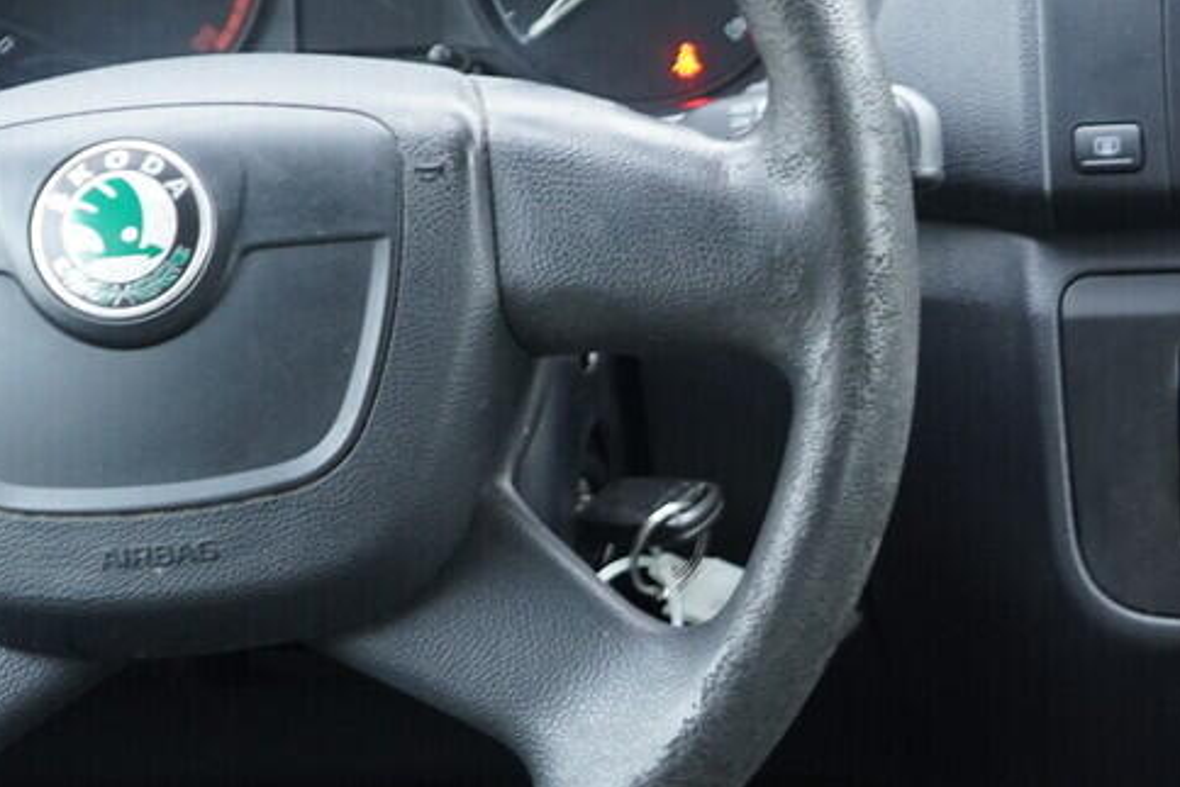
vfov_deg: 12.7
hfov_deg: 18.8
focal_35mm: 107
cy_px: 638
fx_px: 3508
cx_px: 1000
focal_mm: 24
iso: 640
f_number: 2.8
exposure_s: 1/40
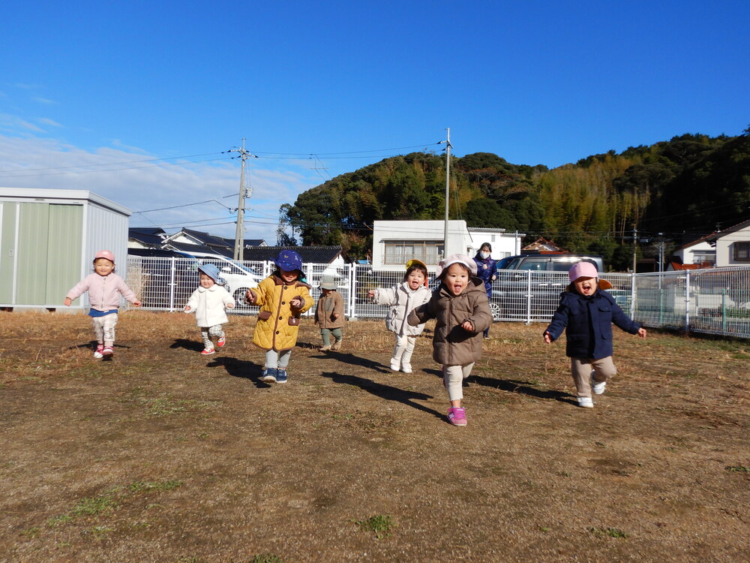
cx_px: 375
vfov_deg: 56.8
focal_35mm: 24
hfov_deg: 71.6
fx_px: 520
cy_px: 282
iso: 125
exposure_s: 1/1500
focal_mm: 4.3
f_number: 4.1
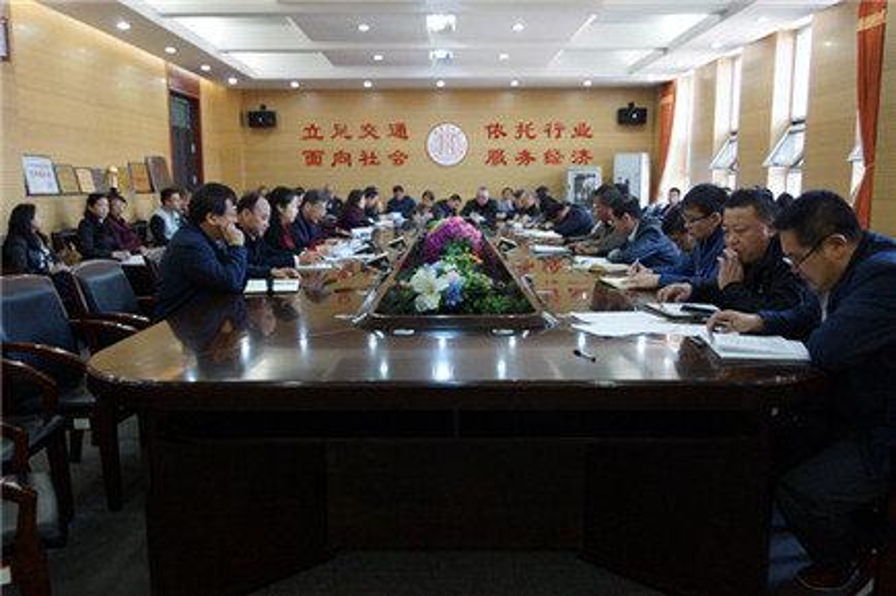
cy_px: 298
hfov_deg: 62.0
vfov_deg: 43.5
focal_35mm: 30
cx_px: 448
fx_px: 746
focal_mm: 20
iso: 1600
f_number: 3.5
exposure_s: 1/100
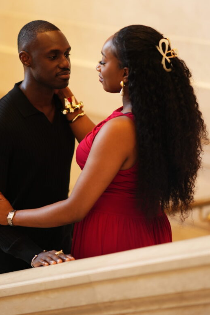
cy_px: 118
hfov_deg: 12.4
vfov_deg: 18.6
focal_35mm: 110
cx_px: 83
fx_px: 963
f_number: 1.4
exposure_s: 1/160
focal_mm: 85
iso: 800
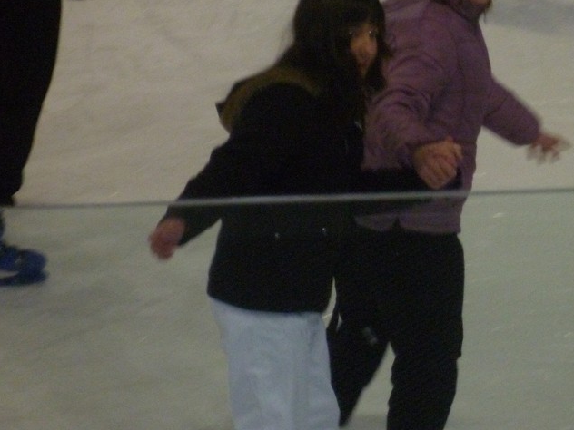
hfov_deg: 8.4
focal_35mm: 235
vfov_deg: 6.3
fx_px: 3897
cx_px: 391
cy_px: 154
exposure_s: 1/60
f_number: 5.9
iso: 800
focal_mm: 26
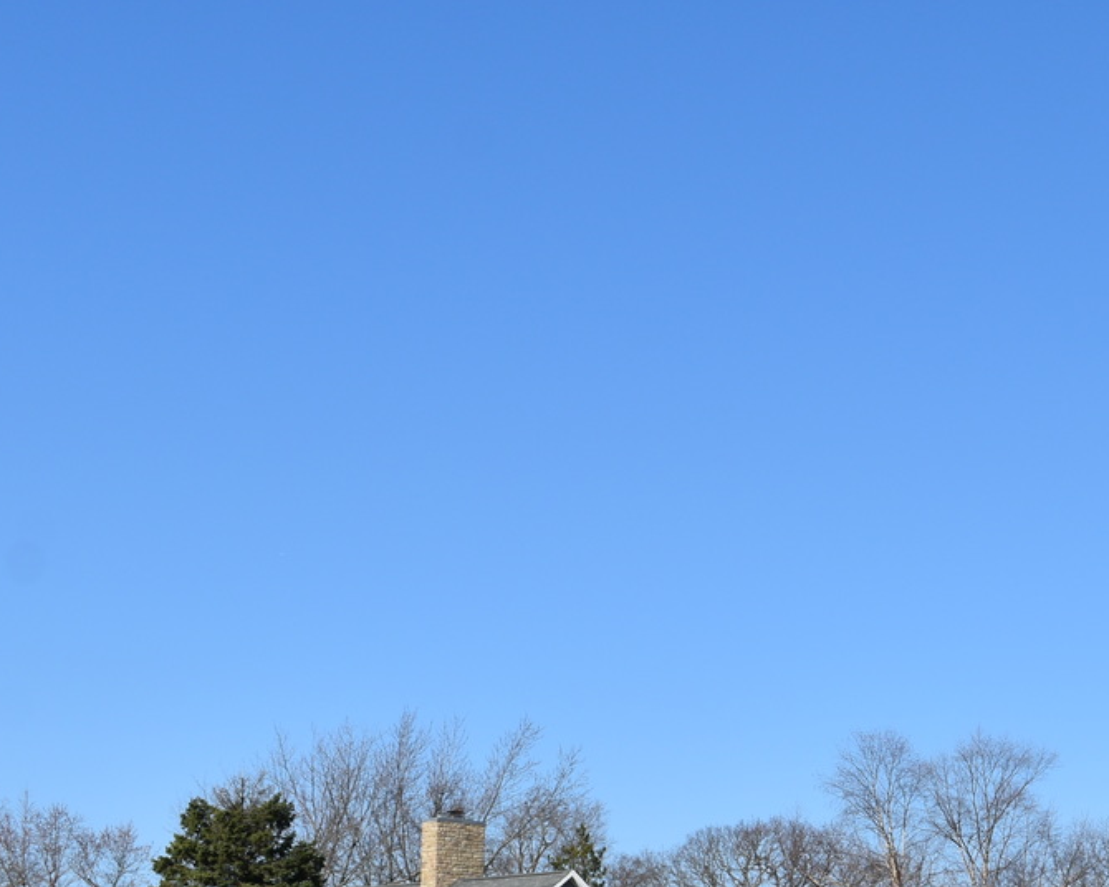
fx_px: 2794
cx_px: 1210
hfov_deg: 21.3
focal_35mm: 85
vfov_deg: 17.7
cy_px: 847
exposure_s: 1/250
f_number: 8
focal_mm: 25
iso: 100
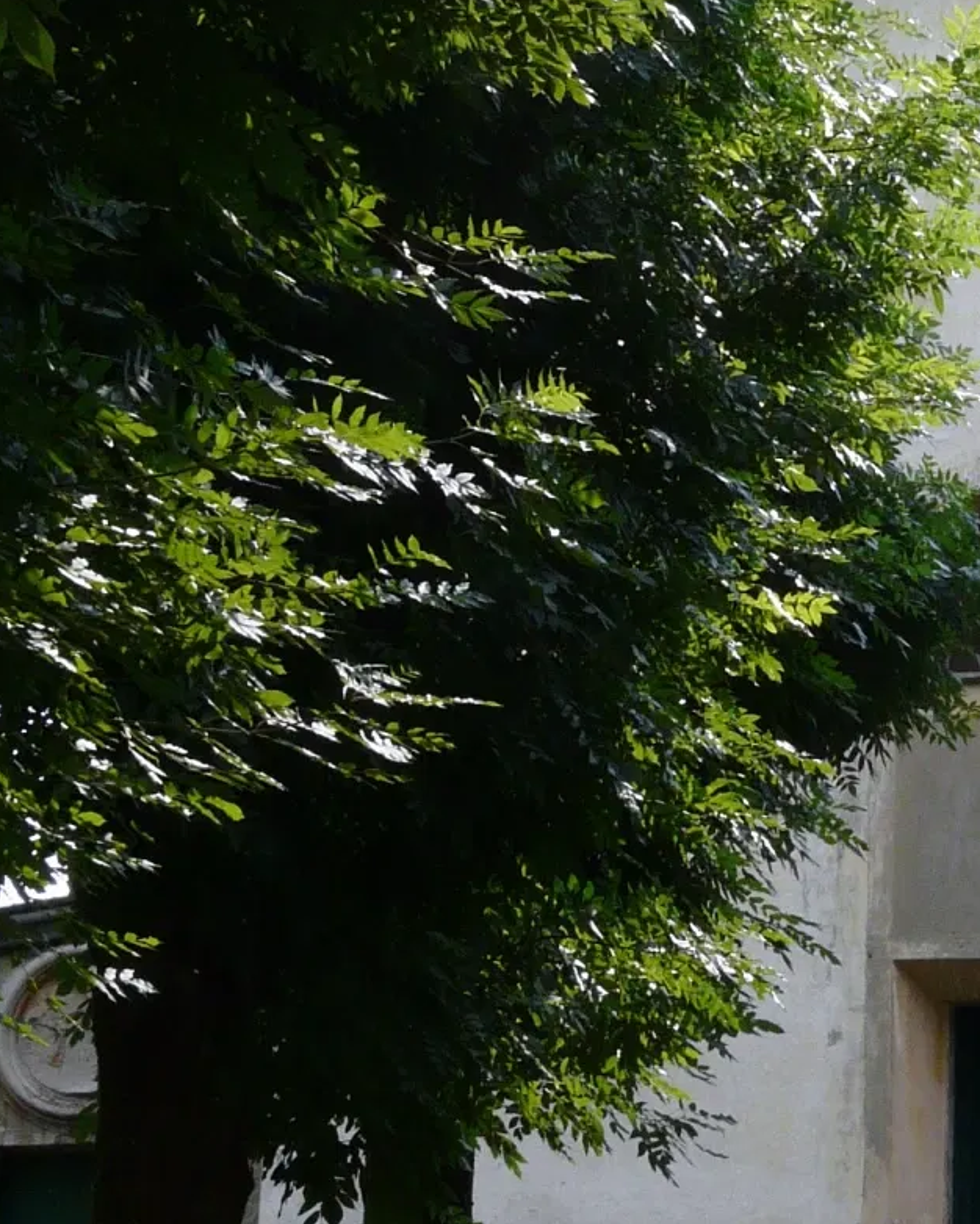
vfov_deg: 16.7
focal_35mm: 115
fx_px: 4168
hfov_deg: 13.2
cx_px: 967
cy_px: 543
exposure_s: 1/250
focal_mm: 7.4
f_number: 5.6
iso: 100
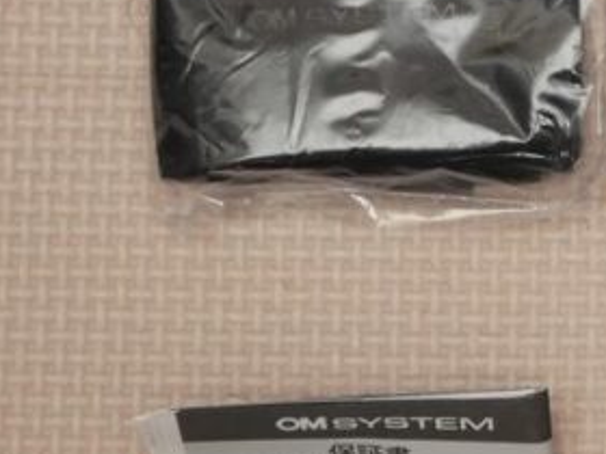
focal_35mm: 234
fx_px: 4096
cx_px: 950
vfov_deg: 6.3
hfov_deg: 8.3
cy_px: 348
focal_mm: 32
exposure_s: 1/50
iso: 500
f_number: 5.6
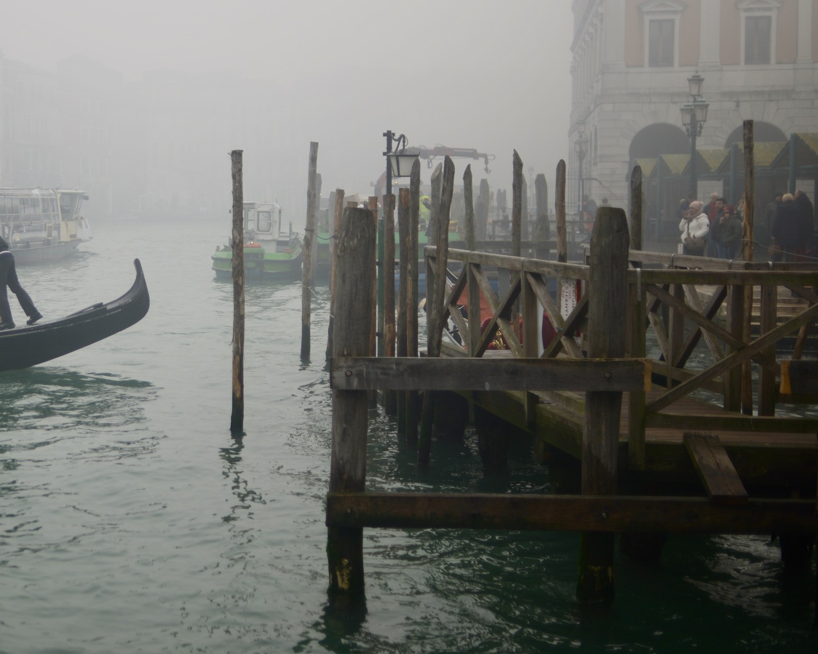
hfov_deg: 31.3
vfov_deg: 26.2
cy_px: 258
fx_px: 1404
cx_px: 116
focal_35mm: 58
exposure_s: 1/1600
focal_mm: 35
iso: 100
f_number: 2
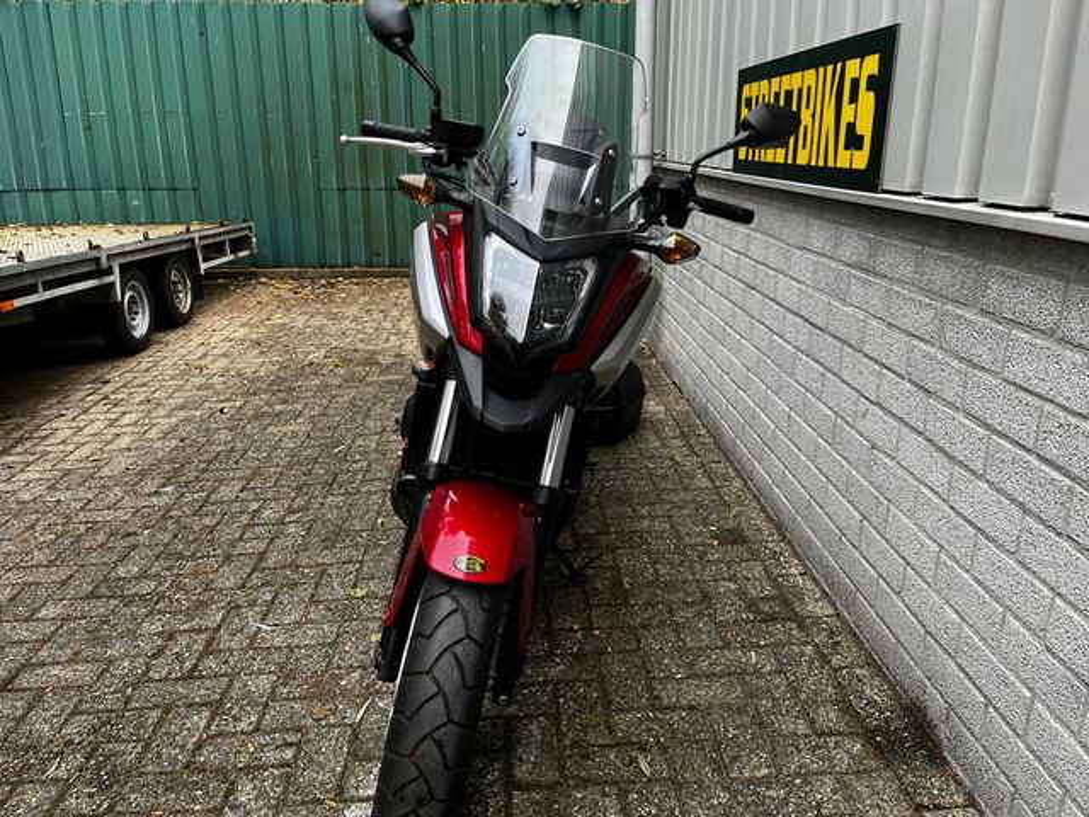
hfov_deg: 67.3
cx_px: 544
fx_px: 818
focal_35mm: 26
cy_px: 408
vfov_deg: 53.1
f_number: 1.6
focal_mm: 5.1
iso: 64
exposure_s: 1/122
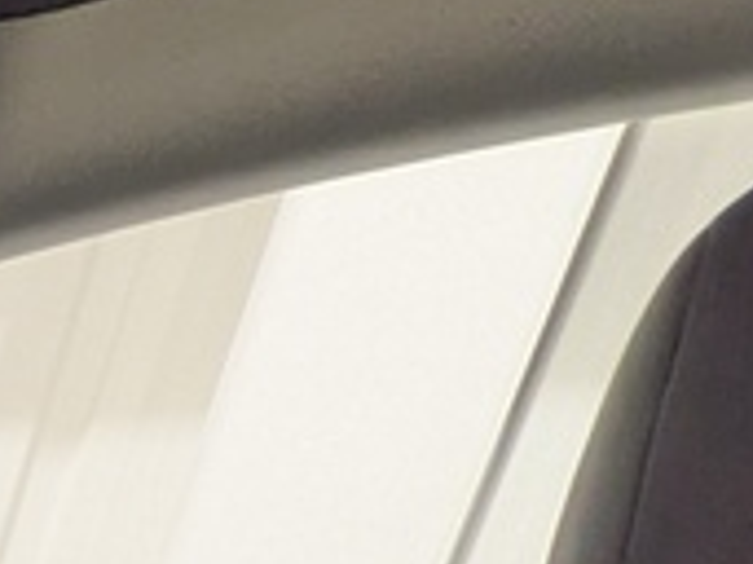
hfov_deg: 11.6
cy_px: 1419
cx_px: -1493
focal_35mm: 84
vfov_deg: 12.8
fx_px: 1826
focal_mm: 1.83
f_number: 2.2
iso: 87
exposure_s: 1/30
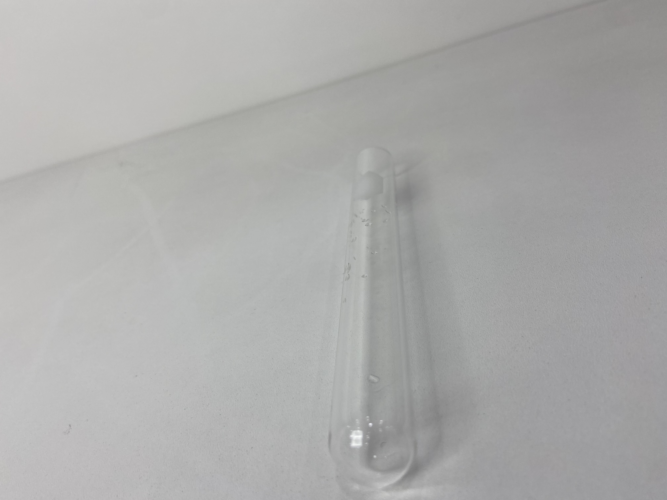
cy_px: 250
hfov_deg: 67.3
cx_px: 334
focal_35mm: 26
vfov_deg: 53.1
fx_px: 501
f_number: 1.8
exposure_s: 1/222
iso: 32
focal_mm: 4.25
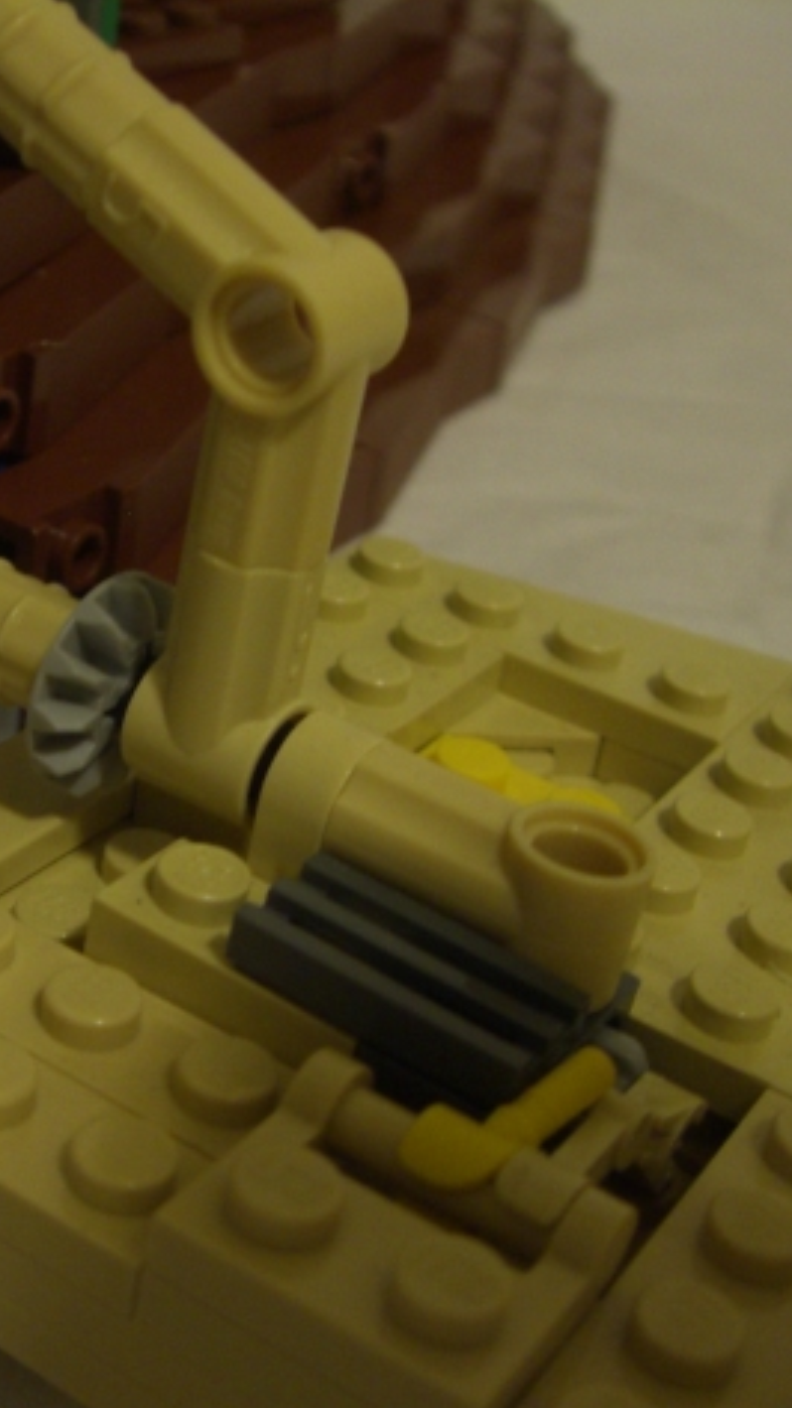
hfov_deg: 21.2
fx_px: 2091
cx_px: 149
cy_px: 711
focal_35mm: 56
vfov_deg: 37.2
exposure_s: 1/8
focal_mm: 6.2
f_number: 2.7
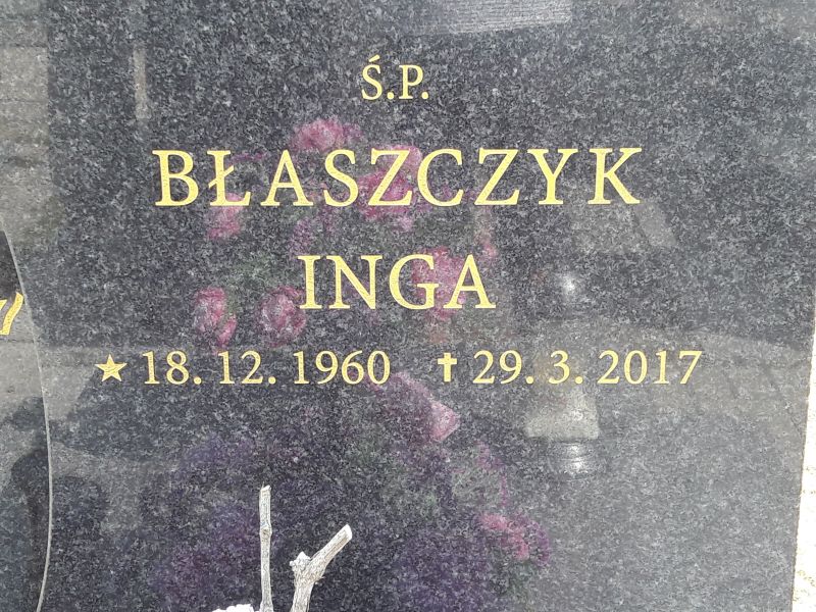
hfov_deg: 63.4
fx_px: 660
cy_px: 306
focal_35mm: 28
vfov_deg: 49.7
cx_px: 408
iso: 40
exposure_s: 1/178
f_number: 1.9
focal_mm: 3.7
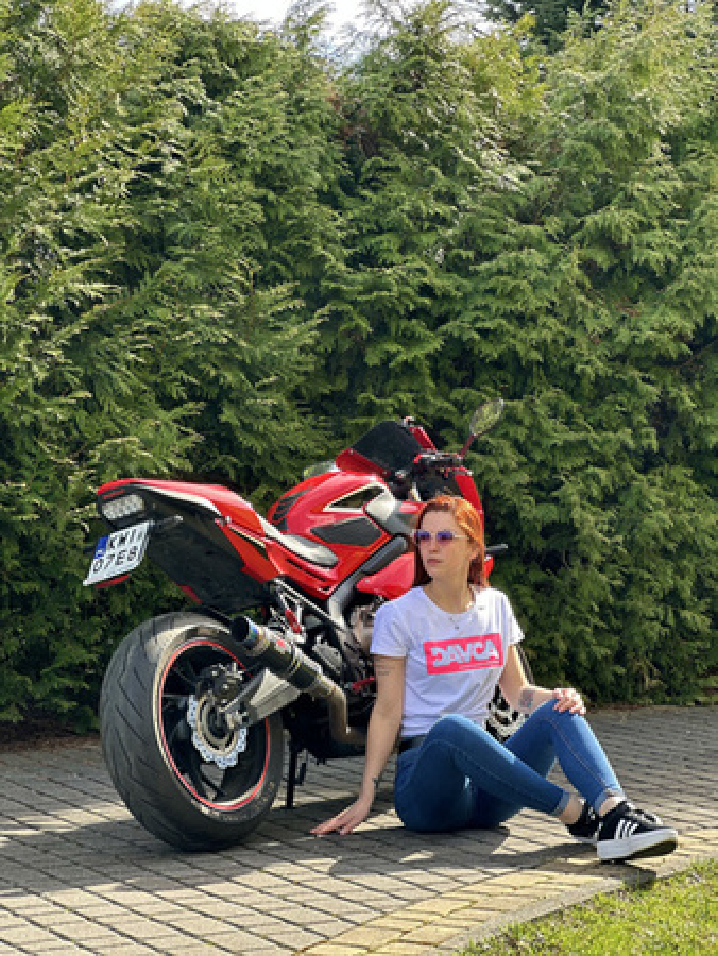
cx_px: 359
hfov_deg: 19.2
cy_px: 478
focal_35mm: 77
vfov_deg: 25.3
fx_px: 2127
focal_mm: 9
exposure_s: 1/121
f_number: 2.8
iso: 25
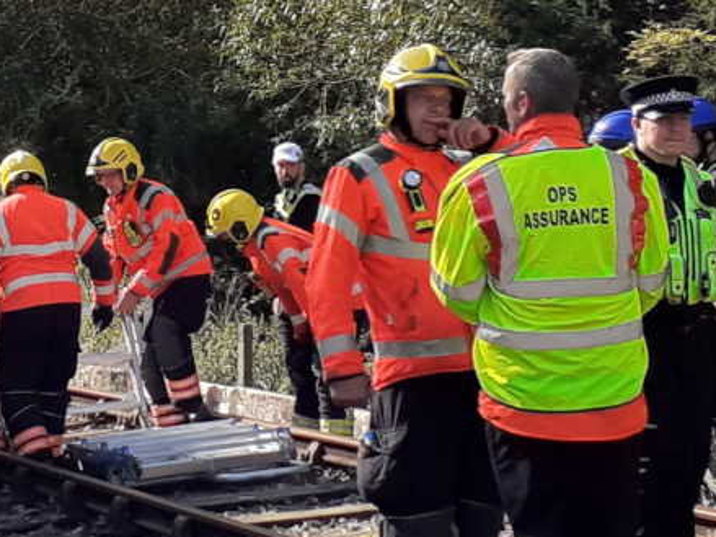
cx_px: 109
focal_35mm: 127
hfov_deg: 15.4
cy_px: 88
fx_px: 2626
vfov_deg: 11.6
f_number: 1.9
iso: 40
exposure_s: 1/1385
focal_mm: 3.6
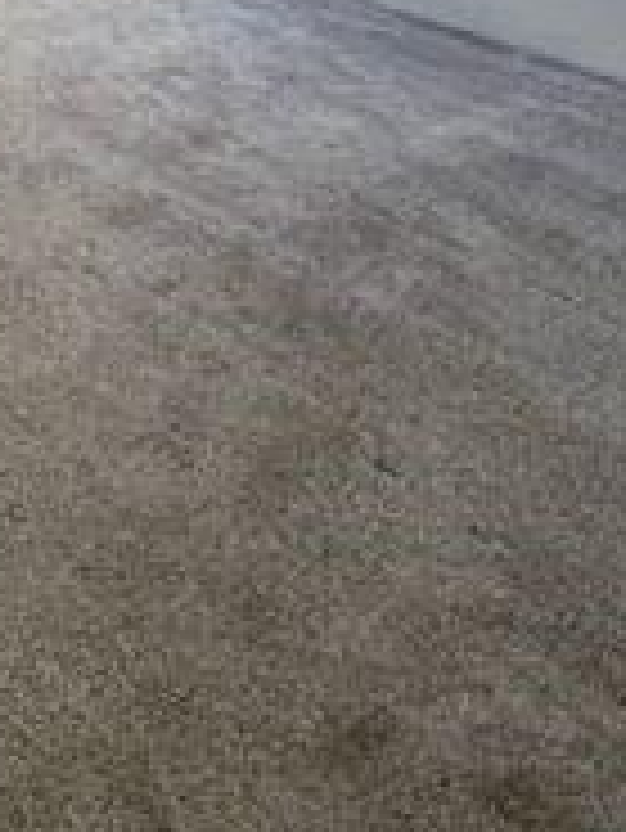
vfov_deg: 31.2
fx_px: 1084
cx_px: -68
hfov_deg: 29.0
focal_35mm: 45
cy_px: -283
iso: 64
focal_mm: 1.57
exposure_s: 1/120
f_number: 1.8
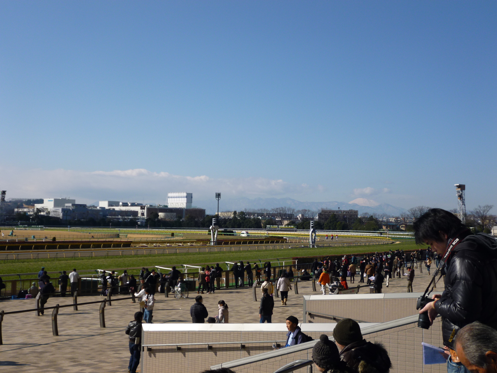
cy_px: 186
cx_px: 248
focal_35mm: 48
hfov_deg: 39.7
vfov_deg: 30.3
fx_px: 689
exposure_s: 1/100
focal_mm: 8.6
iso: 100
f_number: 13
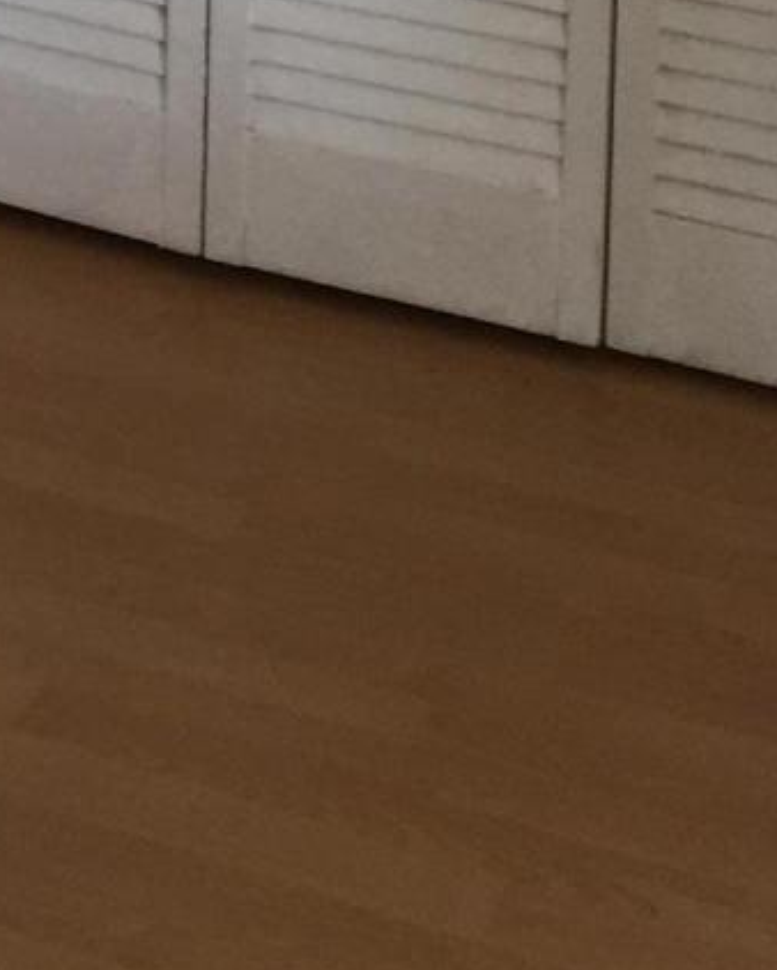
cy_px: -1044
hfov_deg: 10.4
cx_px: -917
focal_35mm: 134
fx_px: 3849
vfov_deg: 12.4
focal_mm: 4.15
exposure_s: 1/15
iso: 100
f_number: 2.2
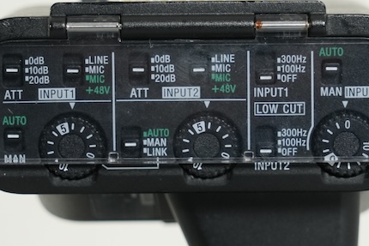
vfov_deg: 5.6
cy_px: 103
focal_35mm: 244
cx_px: 203
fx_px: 2502
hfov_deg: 8.4
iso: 1600
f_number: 8
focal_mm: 105
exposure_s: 1/100
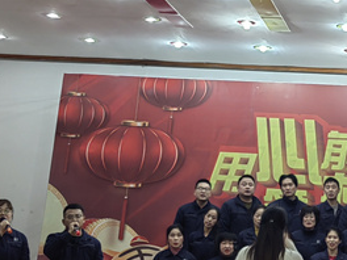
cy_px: 33
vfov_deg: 16.6
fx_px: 882
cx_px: 308
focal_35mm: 88
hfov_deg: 21.8
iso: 125
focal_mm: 5.52
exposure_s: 1/33.3
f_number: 1.9
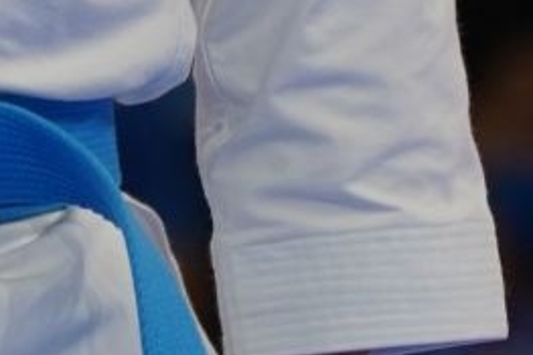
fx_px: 36841
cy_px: -308
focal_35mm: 2490
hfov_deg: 0.8
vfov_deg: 0.6
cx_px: -334
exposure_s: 1/500
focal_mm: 364
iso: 640
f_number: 5.6
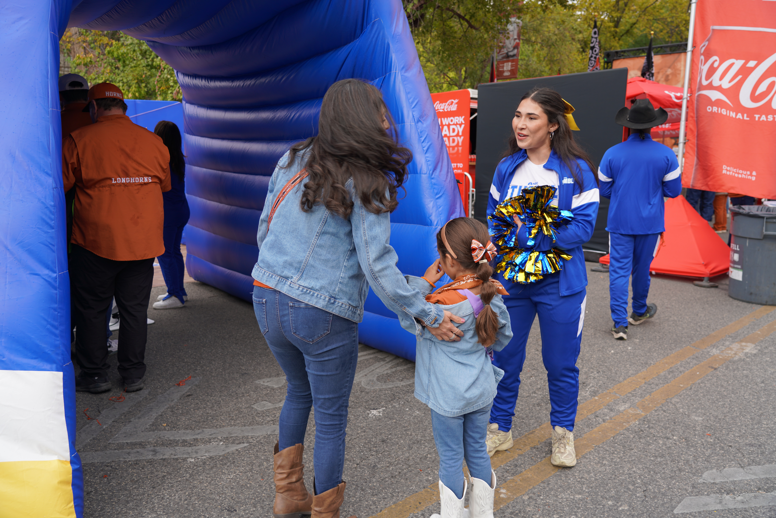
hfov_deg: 61.9
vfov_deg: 43.6
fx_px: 647
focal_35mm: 30
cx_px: 388
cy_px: 259
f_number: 4
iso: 100
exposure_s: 1/160
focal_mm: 30
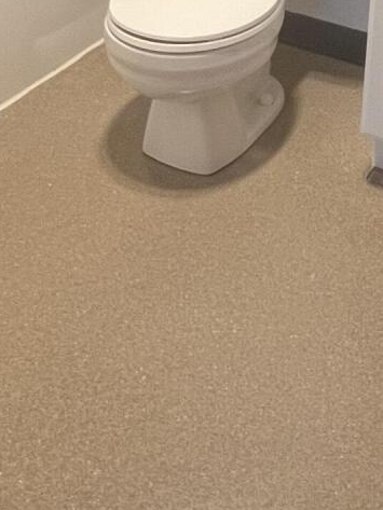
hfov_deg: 25.9
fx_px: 811
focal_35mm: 55
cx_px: 330
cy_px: -14
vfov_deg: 31.9
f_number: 1.8
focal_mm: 1.57
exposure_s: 1/120
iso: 200
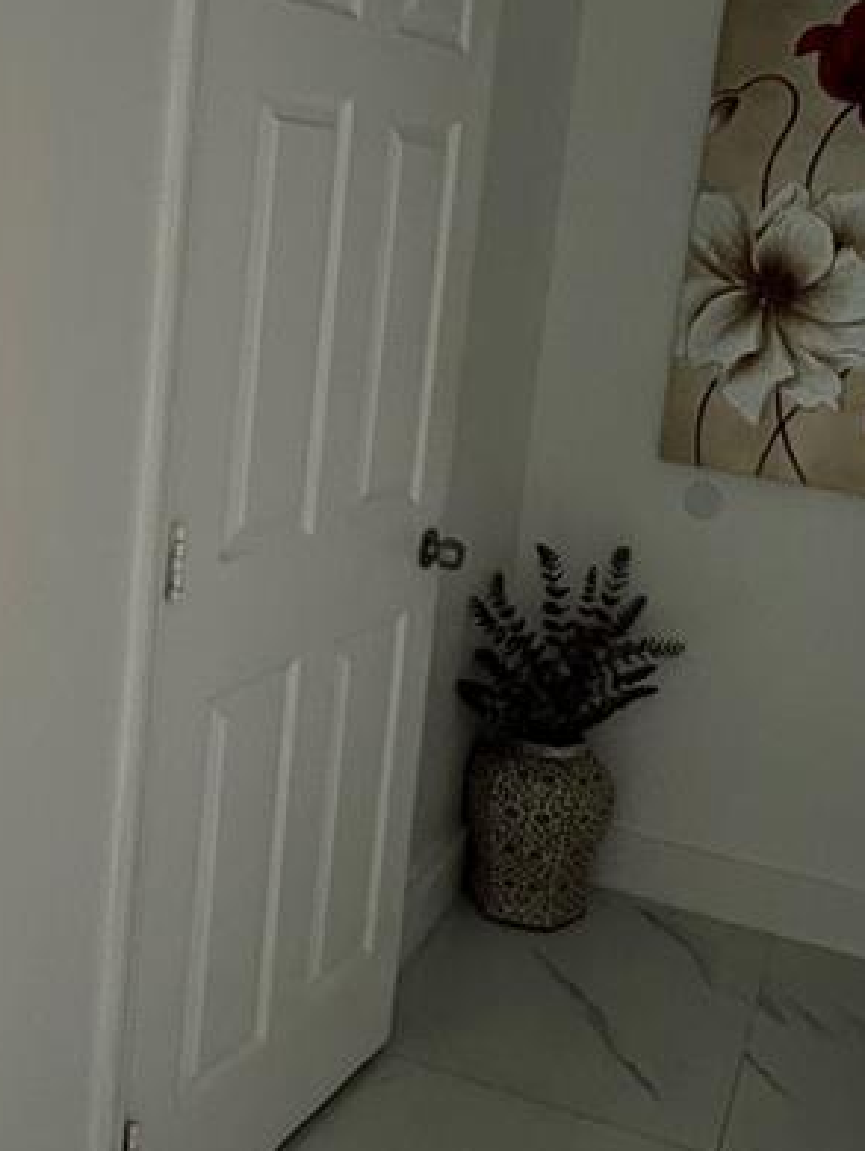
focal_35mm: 40
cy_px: 440
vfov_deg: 46.4
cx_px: 387
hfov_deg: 36.0
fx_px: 1331
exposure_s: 1/60
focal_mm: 1.57
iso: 320
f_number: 1.8
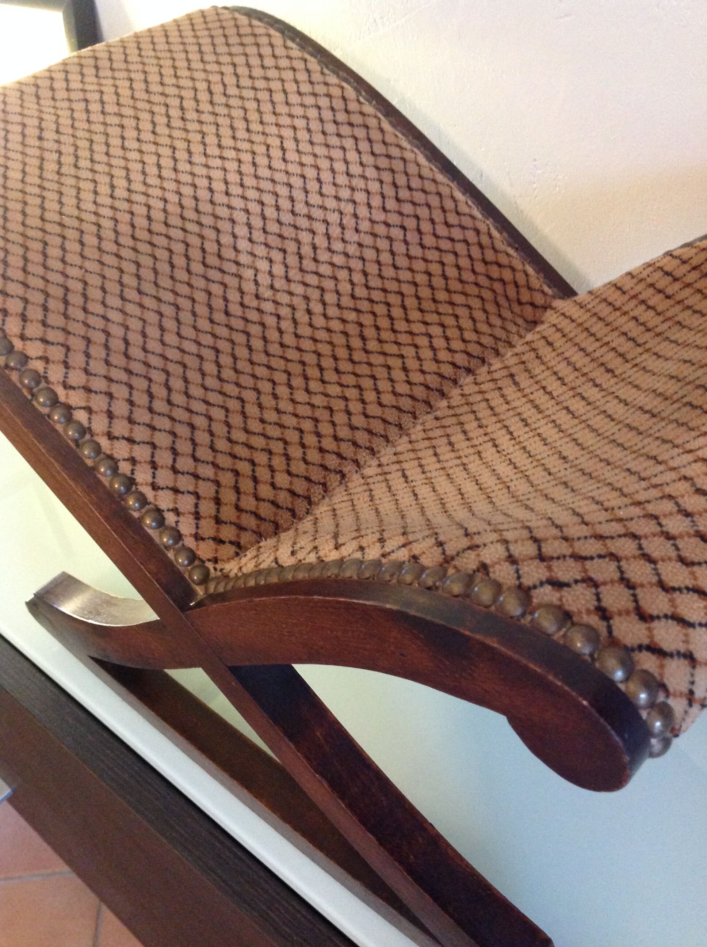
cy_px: 474
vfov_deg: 52.7
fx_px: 956
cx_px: 354
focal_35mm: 35
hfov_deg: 40.6
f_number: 2.4
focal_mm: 4.28
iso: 400
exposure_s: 1/15
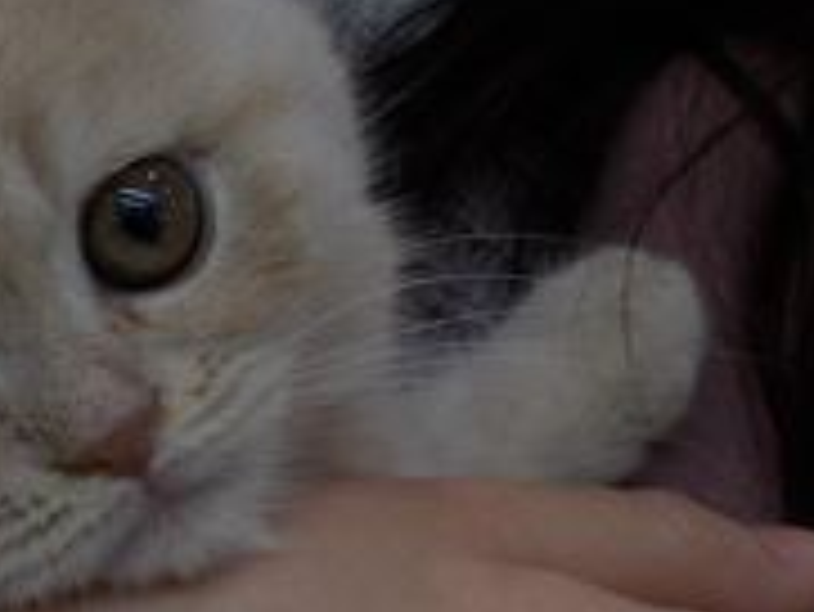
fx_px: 2024
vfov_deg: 16.8
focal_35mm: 86
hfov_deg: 22.2
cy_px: 626
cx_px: 94
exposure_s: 1/80
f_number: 3.2
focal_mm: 4.6
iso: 80
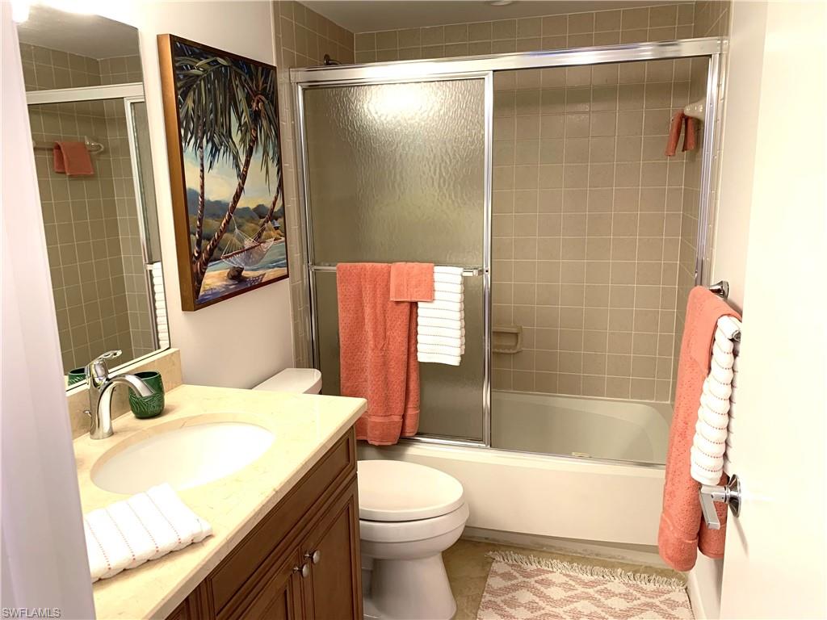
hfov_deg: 67.3
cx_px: 414
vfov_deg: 53.1
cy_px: 310
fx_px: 621
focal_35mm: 26
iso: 100
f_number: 1.8
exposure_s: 1/60
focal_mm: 4.25
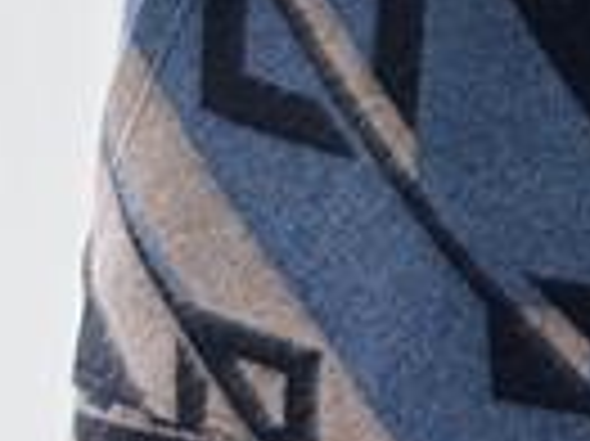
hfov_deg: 10.0
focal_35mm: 196
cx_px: 576
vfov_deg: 7.2
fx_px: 3338
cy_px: -479
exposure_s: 1/296
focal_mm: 6.76
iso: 64
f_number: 1.78
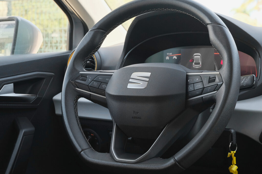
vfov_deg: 20.0
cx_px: 131
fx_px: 495
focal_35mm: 68
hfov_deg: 29.7
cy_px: 87
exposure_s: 1/125
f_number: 9
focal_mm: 45
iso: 2000
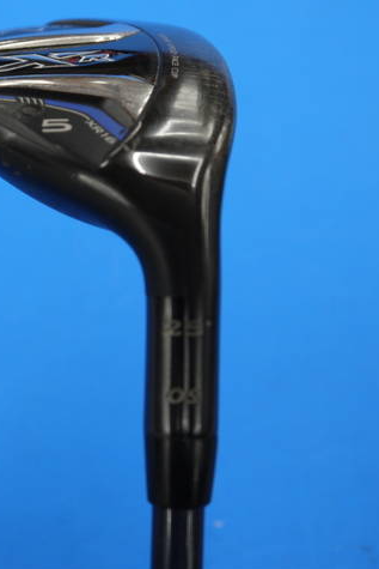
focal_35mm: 70
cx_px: 80
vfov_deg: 28.8
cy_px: 286
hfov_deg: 19.3
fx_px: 1105
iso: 400
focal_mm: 25
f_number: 4.6
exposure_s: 1/125
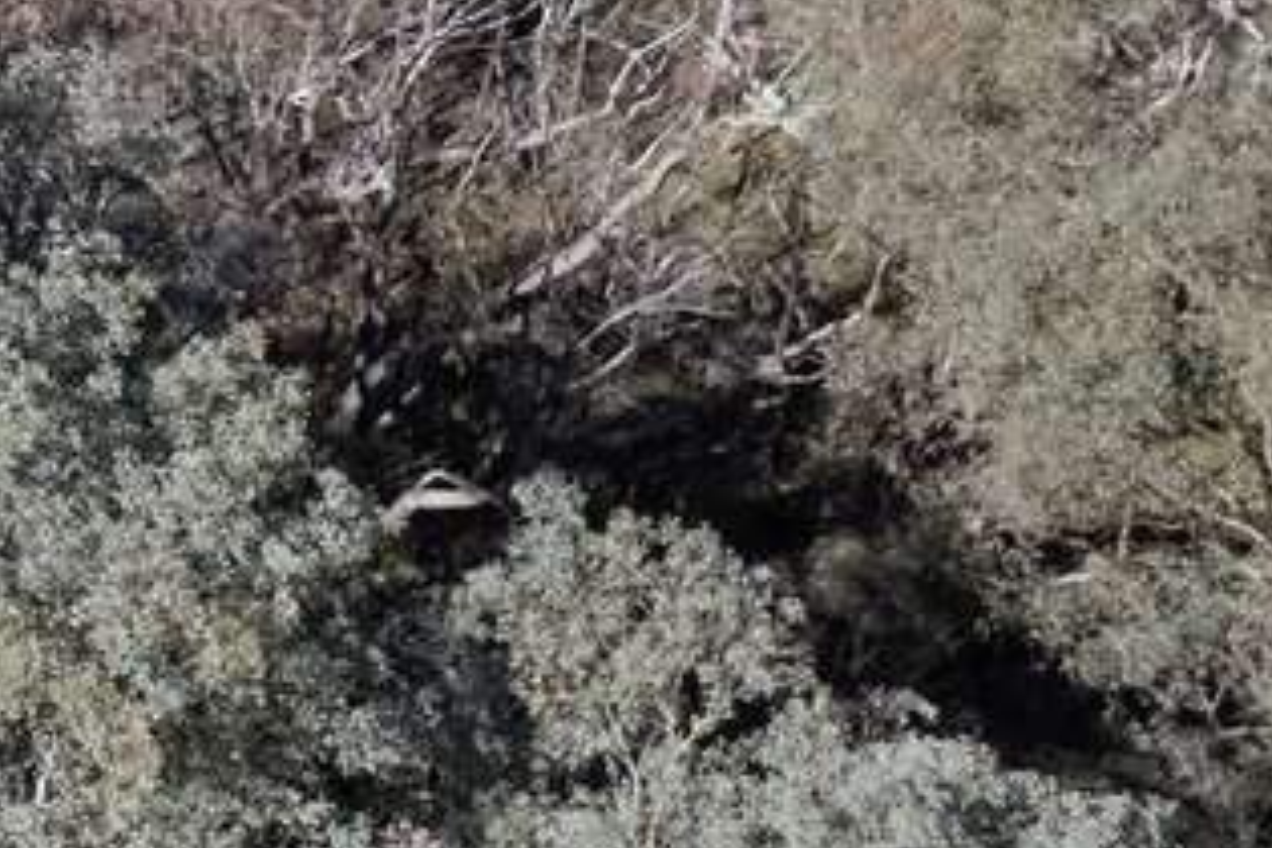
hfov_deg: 12.7
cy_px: -1714
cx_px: -1559
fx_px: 4734
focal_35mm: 134
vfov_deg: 8.5
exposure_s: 1/730
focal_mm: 8.38
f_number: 2.8
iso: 150
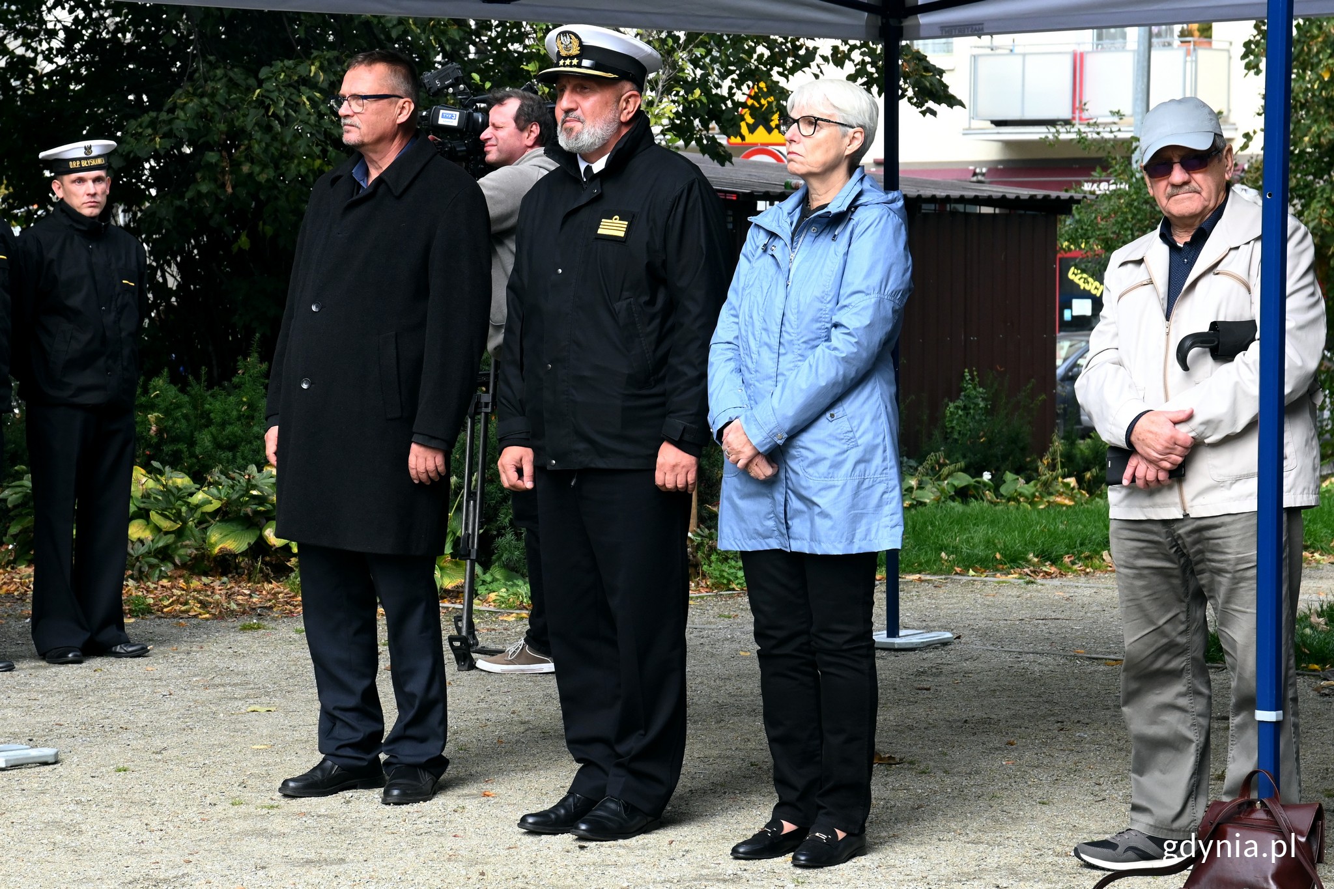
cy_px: 444
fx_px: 3890
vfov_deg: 13.0
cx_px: 667
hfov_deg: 19.5
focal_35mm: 105
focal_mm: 70
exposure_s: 1/160
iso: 900
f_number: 9
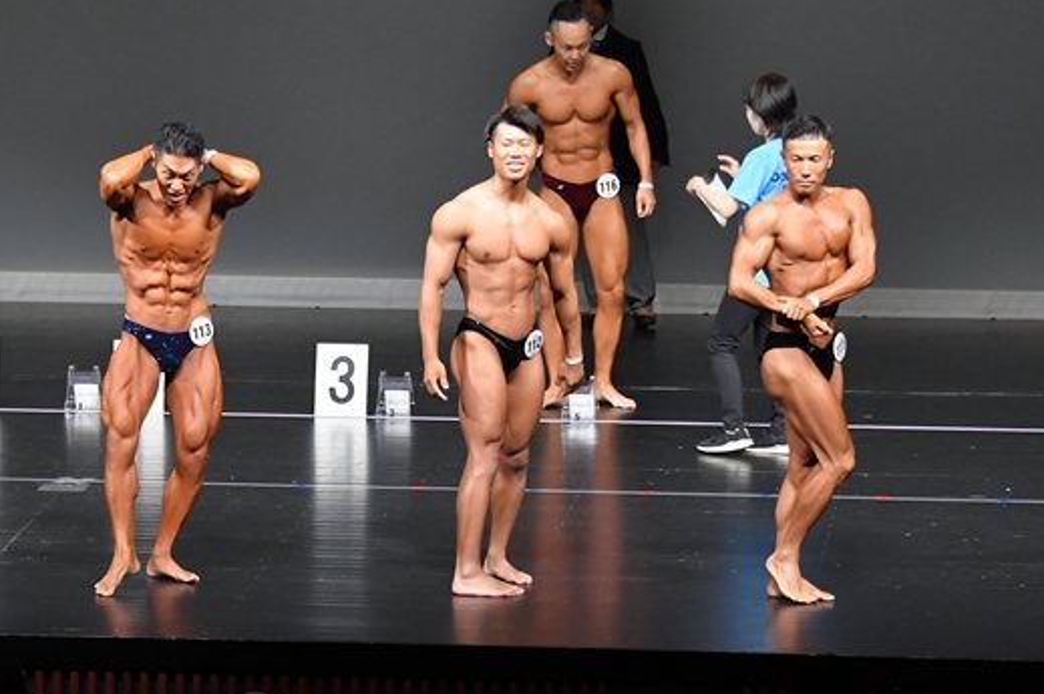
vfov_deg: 5.5
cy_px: 420
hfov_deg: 8.2
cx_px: 297
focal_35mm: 251
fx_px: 7272
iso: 5000
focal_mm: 112
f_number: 5.6
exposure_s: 1/400
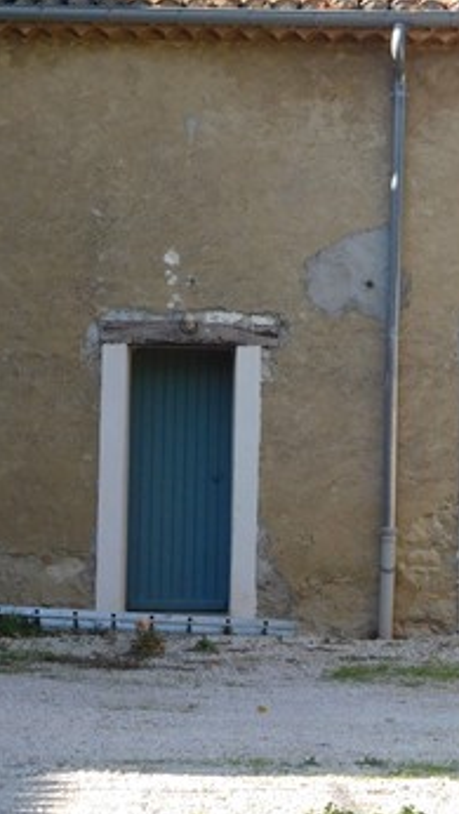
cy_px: 223
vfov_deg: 16.8
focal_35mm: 127
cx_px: 387
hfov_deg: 9.5
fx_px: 2744
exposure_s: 1/320
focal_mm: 9.8
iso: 125
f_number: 4.2
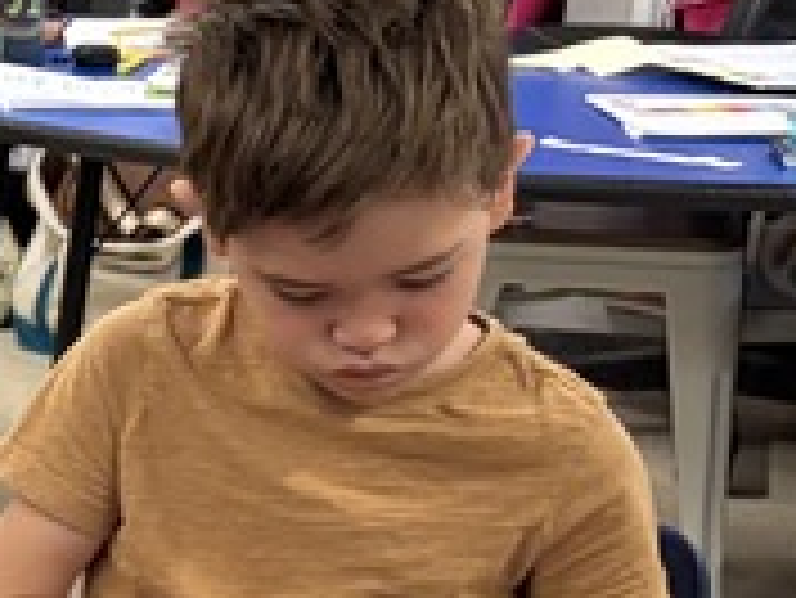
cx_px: -1300
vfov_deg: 9.8
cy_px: 706
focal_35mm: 150
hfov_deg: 10.6
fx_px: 3452
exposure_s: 1/60
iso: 160
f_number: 1.6
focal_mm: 5.96
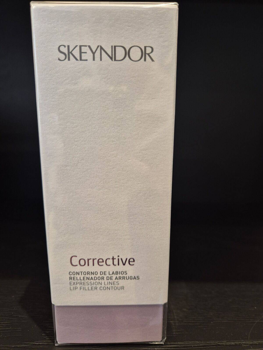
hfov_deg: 58.9
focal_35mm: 23
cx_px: 132
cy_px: 175
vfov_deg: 73.9
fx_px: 233
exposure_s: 1/57
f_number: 1.8
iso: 160
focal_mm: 5.4
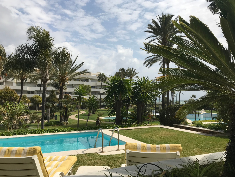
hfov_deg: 61.7
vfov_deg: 48.2
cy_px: 88
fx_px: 197
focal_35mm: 29
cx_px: 116
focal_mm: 3.99
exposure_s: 1/5319
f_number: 1.8
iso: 20
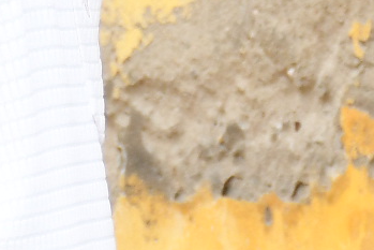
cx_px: 194
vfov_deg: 1.6
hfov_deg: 2.5
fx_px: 8709
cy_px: -329
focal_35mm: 838
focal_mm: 70
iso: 320
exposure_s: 1/200
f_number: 5.6
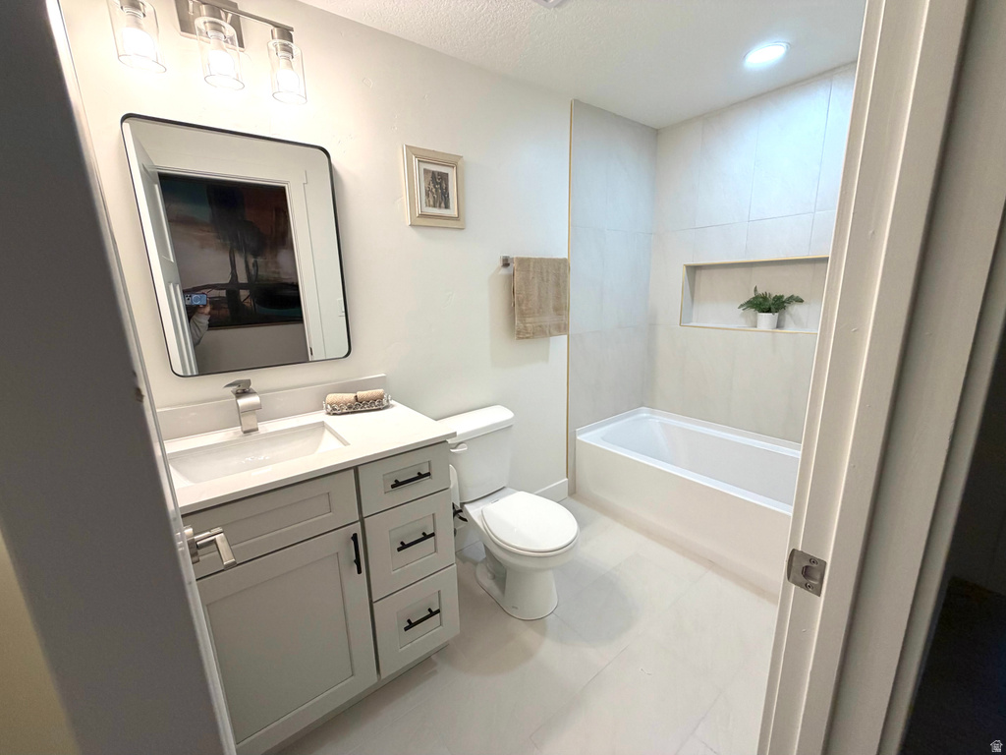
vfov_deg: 85.7
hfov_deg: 102.1
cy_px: 378
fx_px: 407
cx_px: 503
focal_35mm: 14
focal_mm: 2.22
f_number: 2.2
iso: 160
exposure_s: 1/120
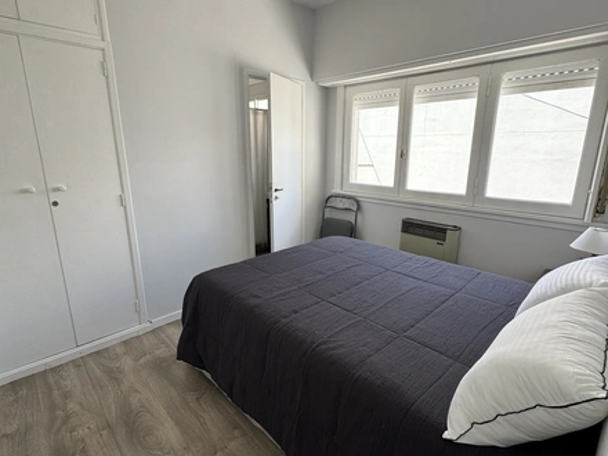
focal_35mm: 14
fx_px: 246
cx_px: 304
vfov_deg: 85.7
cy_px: 228
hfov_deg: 102.1
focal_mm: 2.22
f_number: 2.2
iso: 40
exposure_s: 1/168
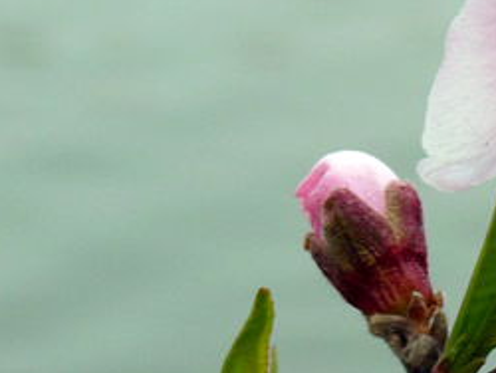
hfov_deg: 5.7
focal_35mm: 342
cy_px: 24
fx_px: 4905
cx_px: 788
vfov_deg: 4.3
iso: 125
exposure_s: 1/200
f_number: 5.7
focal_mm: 19.1
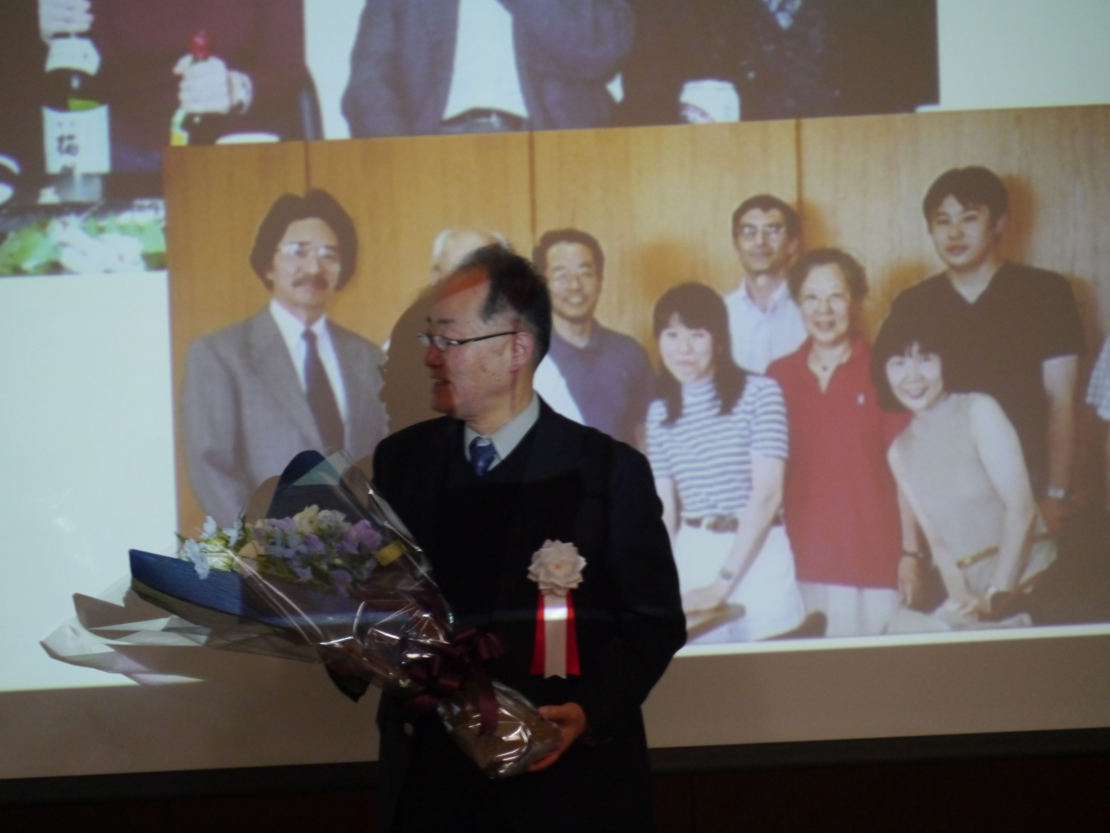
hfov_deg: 7.1
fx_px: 8983
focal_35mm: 280
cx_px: 555
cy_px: 416
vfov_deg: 5.3
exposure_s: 1/50
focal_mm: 140
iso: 1600
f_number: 5.6
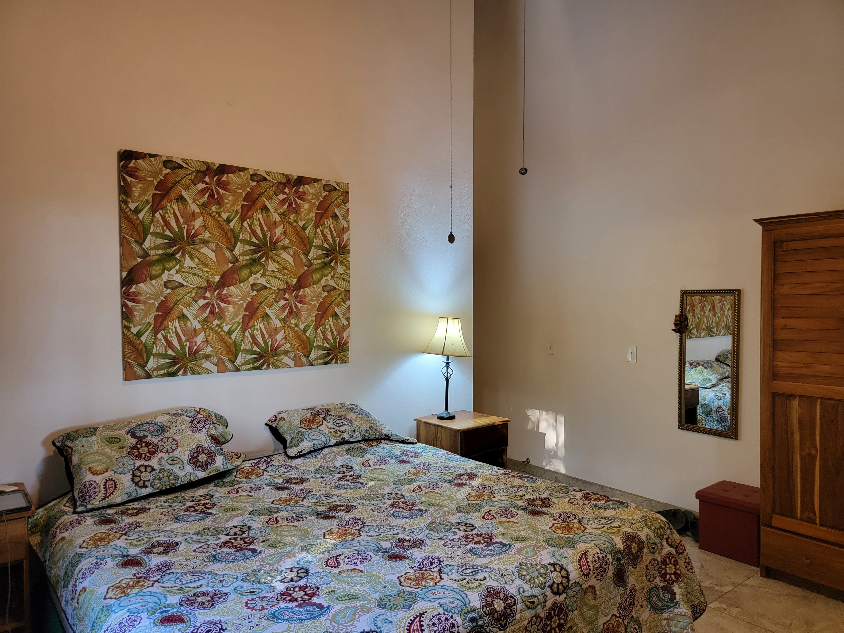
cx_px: 422
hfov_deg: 71.6
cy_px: 316
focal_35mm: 24
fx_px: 585
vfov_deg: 56.8
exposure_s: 1/40
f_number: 1.8
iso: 320
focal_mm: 6.7
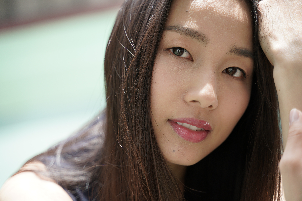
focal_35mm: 75
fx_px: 629
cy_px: 100
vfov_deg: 18.2
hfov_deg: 27.0
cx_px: 151
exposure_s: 1/640
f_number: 2.8
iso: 200
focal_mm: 75
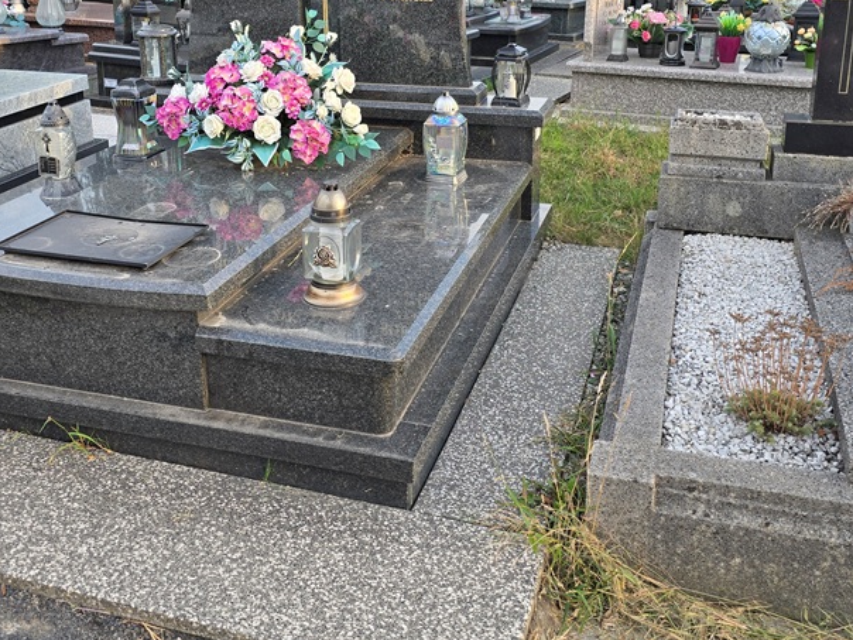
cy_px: 178
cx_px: 404
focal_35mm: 39
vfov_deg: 36.2
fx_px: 961
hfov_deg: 47.8
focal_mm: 6.3
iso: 25
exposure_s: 1/180
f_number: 1.7
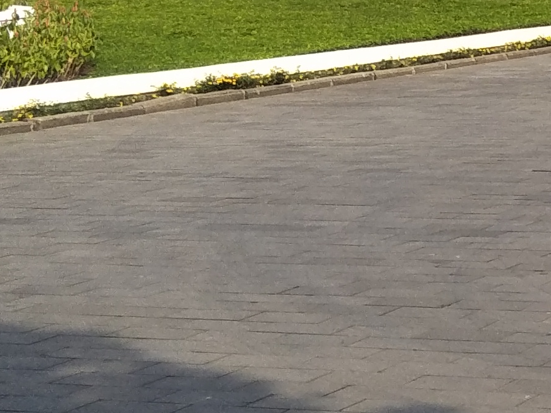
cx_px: 957
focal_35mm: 93
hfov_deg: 17.5
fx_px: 1480
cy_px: -22
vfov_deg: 15.5
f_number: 2.2
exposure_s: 1/683
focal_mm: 3.46
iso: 32
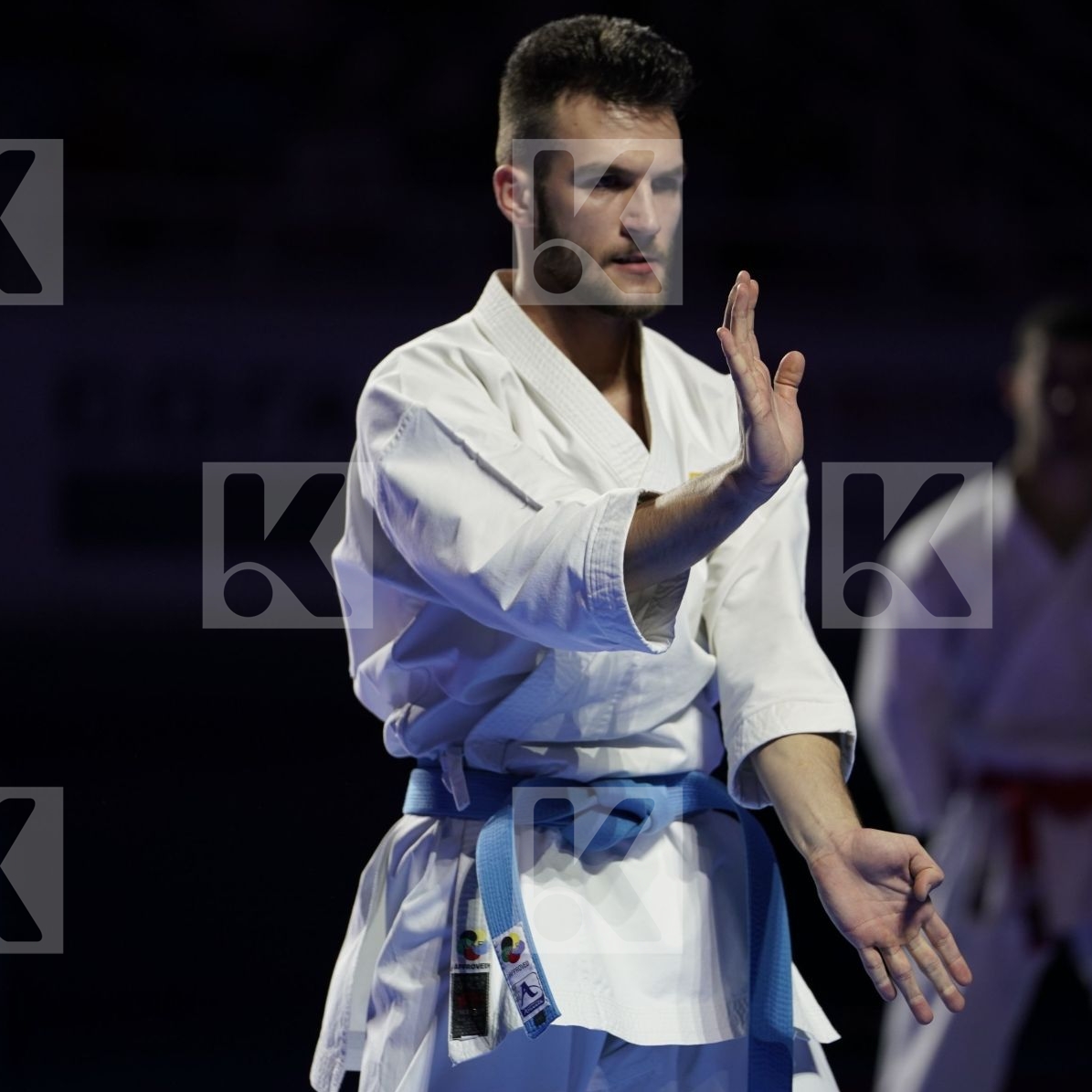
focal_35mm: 256
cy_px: 546
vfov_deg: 6.8
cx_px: 598
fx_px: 9137
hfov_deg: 6.8
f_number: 2.8
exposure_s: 1/500
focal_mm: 200
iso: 640
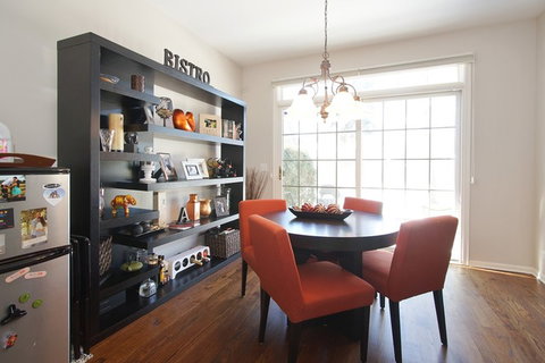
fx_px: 257
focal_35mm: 17
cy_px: 182
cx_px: 272
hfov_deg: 93.3
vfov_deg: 70.4
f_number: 9
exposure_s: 1/13
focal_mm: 17
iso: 400
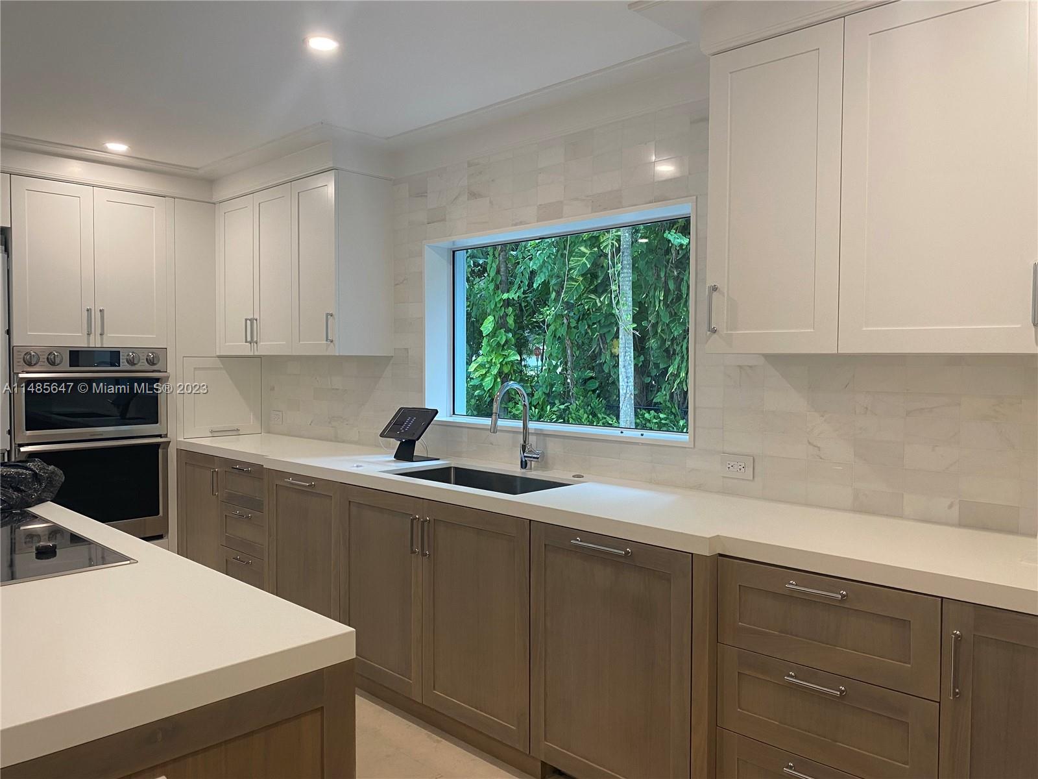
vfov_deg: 53.1
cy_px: 390
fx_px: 780
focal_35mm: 26
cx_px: 519
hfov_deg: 67.3
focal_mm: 4.25
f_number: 1.8
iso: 80
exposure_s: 1/60
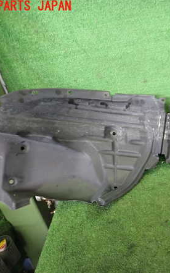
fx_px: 267
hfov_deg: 33.9
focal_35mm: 36
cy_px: 138
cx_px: 144
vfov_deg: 54.0
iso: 250
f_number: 2
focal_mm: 4.5
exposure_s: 1/30
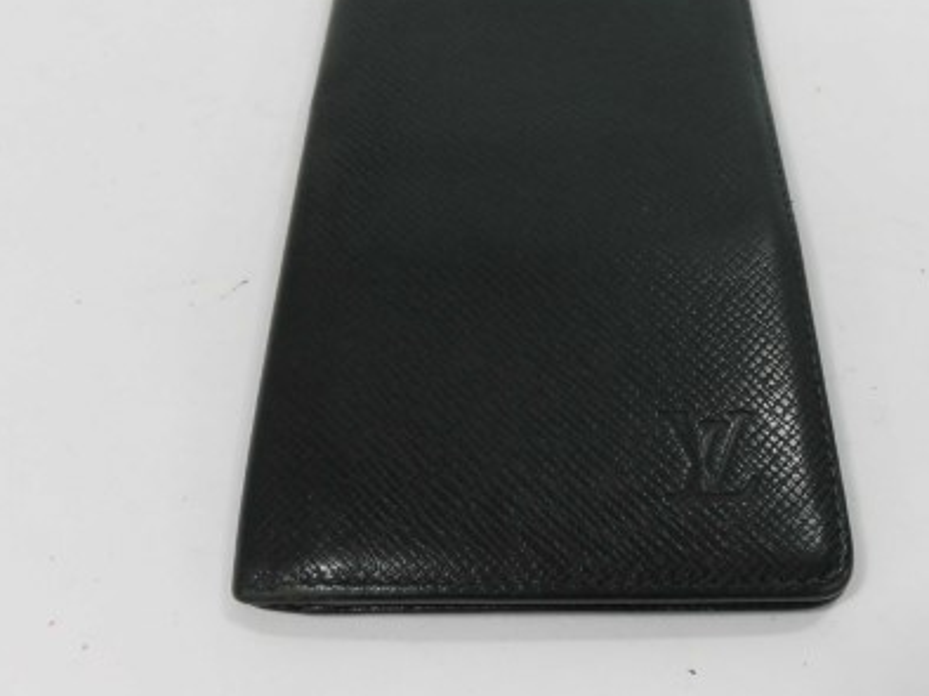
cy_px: 231
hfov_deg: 47.7
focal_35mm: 39
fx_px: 1046
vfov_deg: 36.4
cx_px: 538
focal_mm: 4.3
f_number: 3.1
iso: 160
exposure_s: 1/60
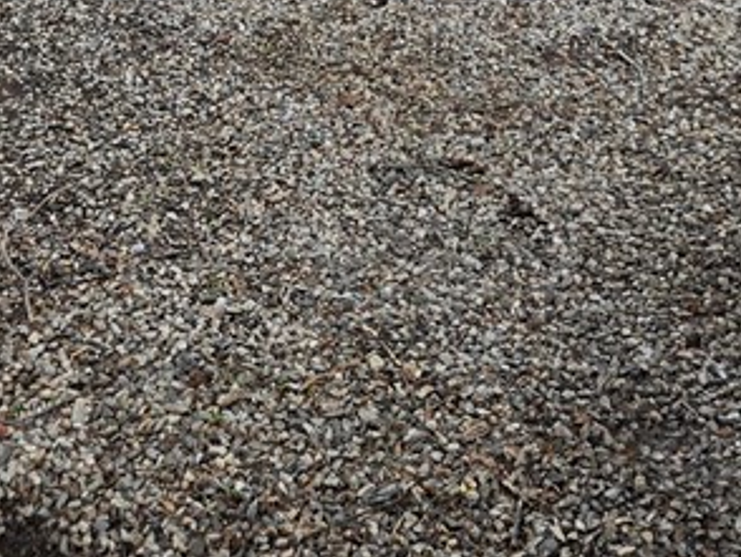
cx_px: 313
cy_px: -360
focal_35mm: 80
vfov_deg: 16.3
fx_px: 1714
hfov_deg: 24.4
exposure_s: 1/192
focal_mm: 5.4
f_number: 1.8
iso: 25
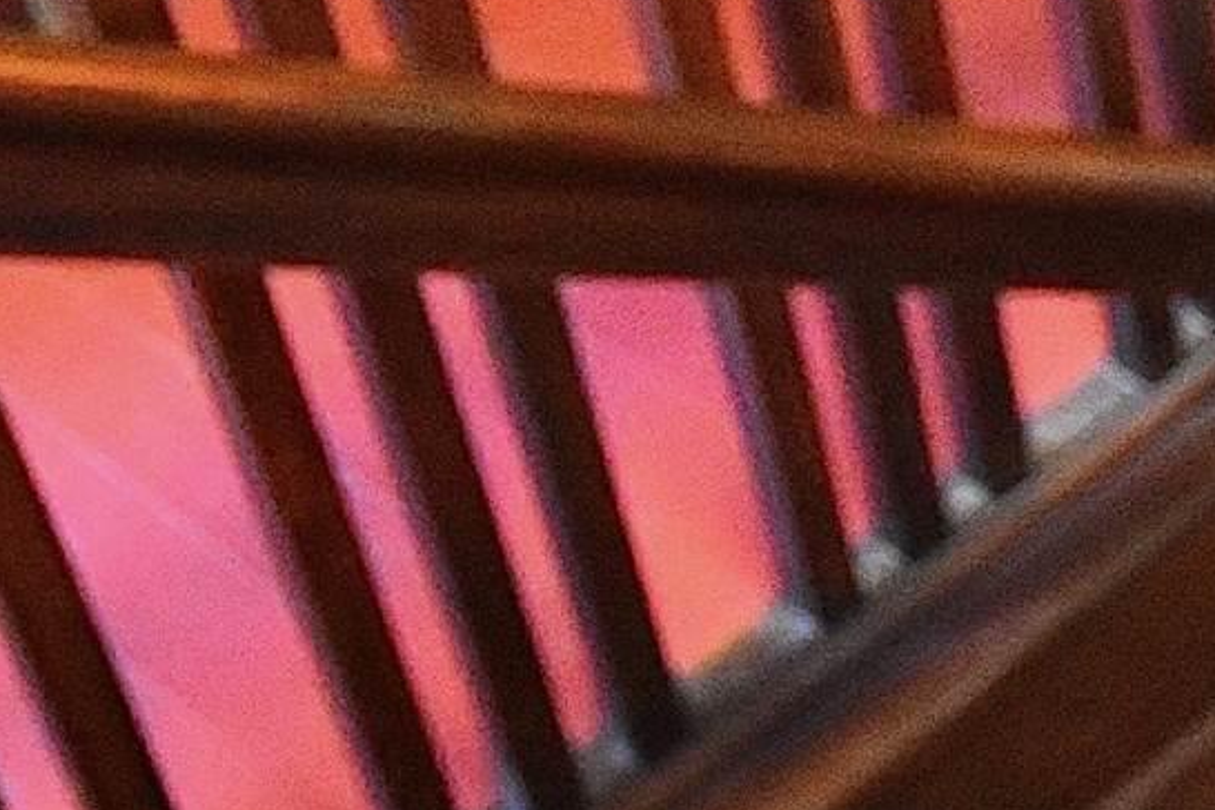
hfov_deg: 19.8
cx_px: 1665
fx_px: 3132
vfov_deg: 13.9
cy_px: -354
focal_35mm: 93
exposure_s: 1/60
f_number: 3.5
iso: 2200
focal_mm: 11
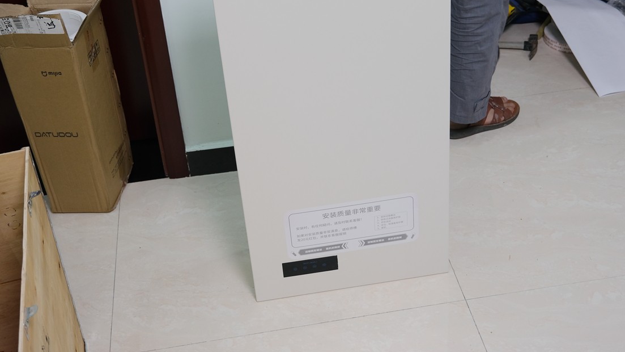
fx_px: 828
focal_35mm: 50
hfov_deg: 41.3
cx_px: 319
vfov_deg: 23.8
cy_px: 118
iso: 640
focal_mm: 26
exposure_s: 1/40
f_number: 4
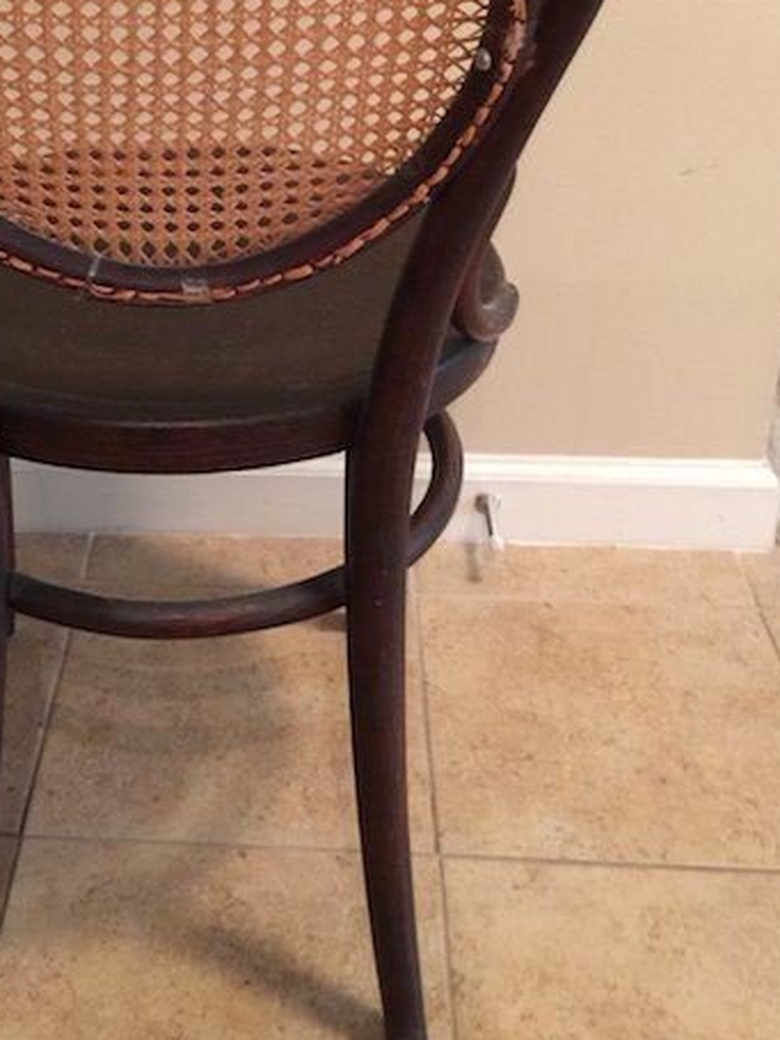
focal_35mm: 49
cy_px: 295
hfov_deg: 29.3
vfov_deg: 38.2
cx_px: 226
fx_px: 1473
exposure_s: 1/4
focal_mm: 4.15
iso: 100
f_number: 2.2
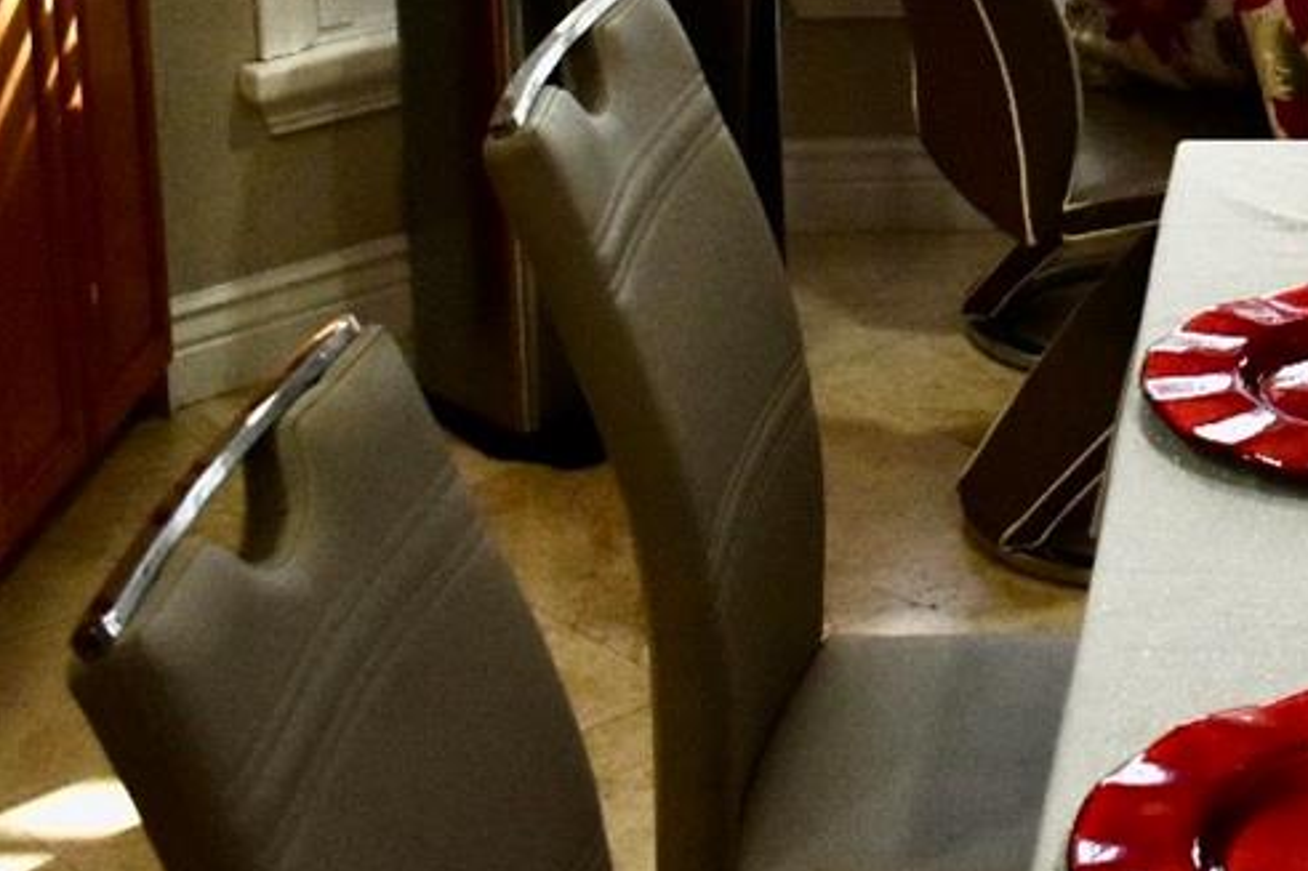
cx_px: 1489
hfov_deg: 21.7
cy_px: -344
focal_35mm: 88
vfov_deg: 14.7
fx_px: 3196
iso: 1250
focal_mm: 18
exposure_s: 1/500
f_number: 3.5
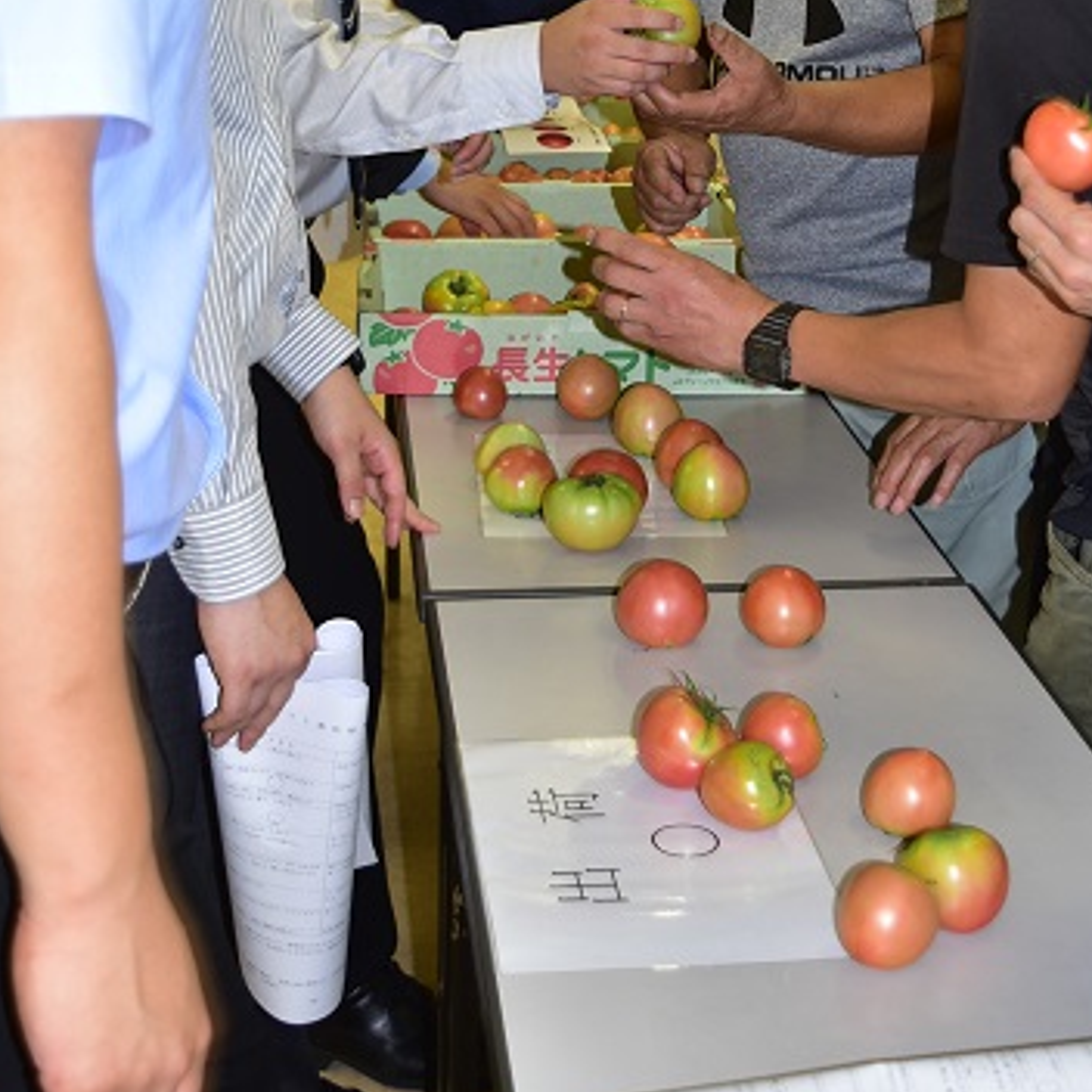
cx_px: 645
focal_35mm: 66
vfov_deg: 25.6
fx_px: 2356
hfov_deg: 26.1
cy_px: 192
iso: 400
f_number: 4.2
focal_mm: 28
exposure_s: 1/60
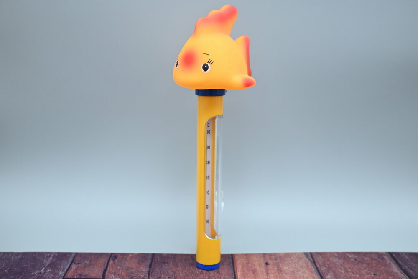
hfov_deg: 48.7
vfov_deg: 33.6
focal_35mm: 40
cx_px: 209
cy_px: 140
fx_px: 462
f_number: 4.5
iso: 1100
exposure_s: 1/125
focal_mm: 26.5
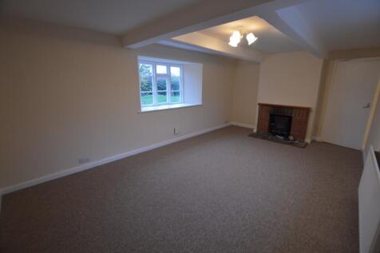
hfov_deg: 100.4
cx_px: 190
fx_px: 158
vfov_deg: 77.3
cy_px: 126
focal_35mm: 15
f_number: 3.5
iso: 1100
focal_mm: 10
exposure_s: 1/60
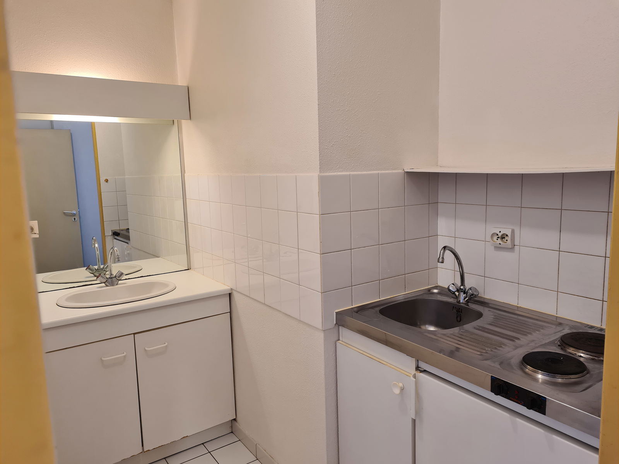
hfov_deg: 67.3
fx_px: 465
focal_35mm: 26
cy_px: 232
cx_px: 310
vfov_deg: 53.1
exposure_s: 1/50
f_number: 1.8
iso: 100
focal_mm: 5.4
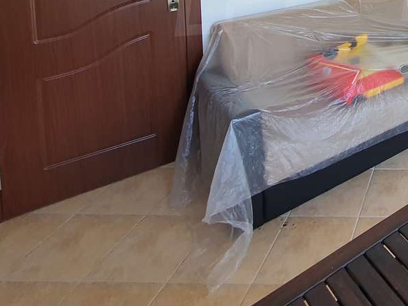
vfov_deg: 33.2
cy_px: -79
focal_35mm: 33
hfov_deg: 42.1
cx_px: 460
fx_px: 389
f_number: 2.2
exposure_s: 1/50
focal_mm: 1.8
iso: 50
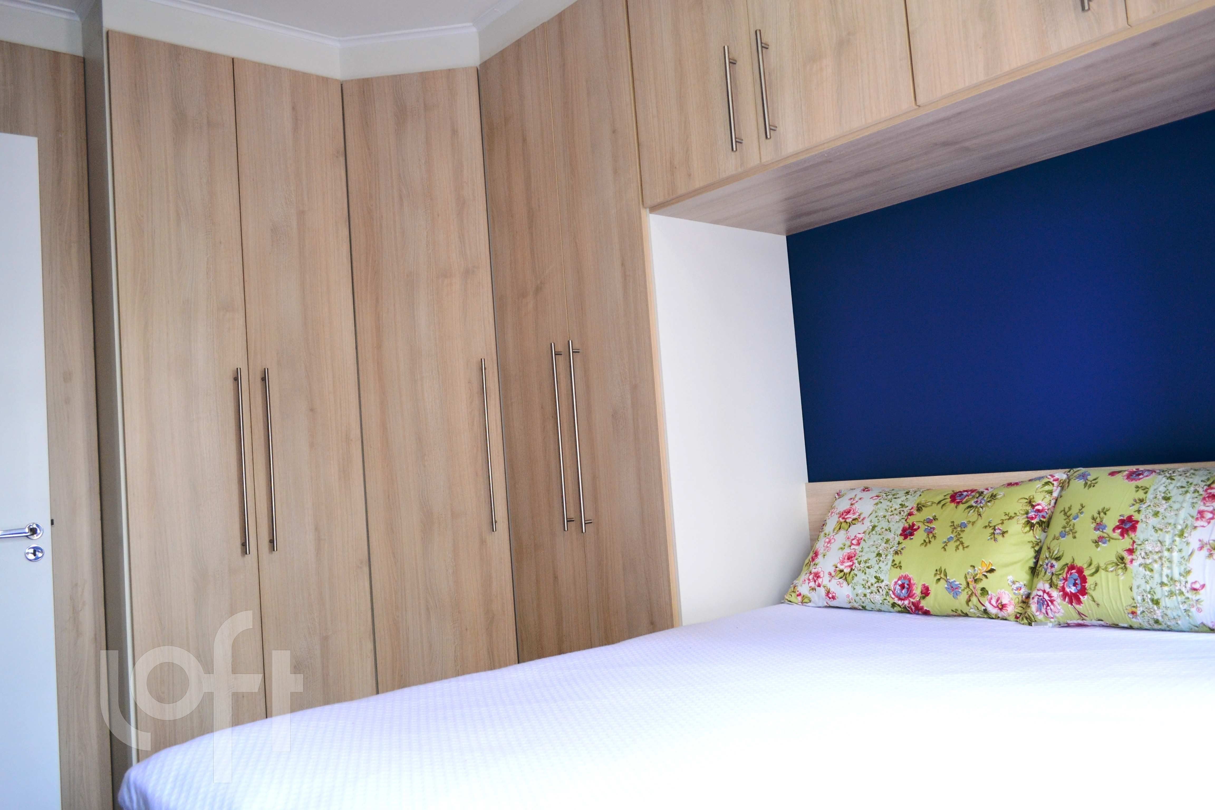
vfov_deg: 47.9
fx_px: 911
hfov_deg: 67.4
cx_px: 608
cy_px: 405
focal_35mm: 27
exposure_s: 1/125
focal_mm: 18
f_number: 4.5
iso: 900
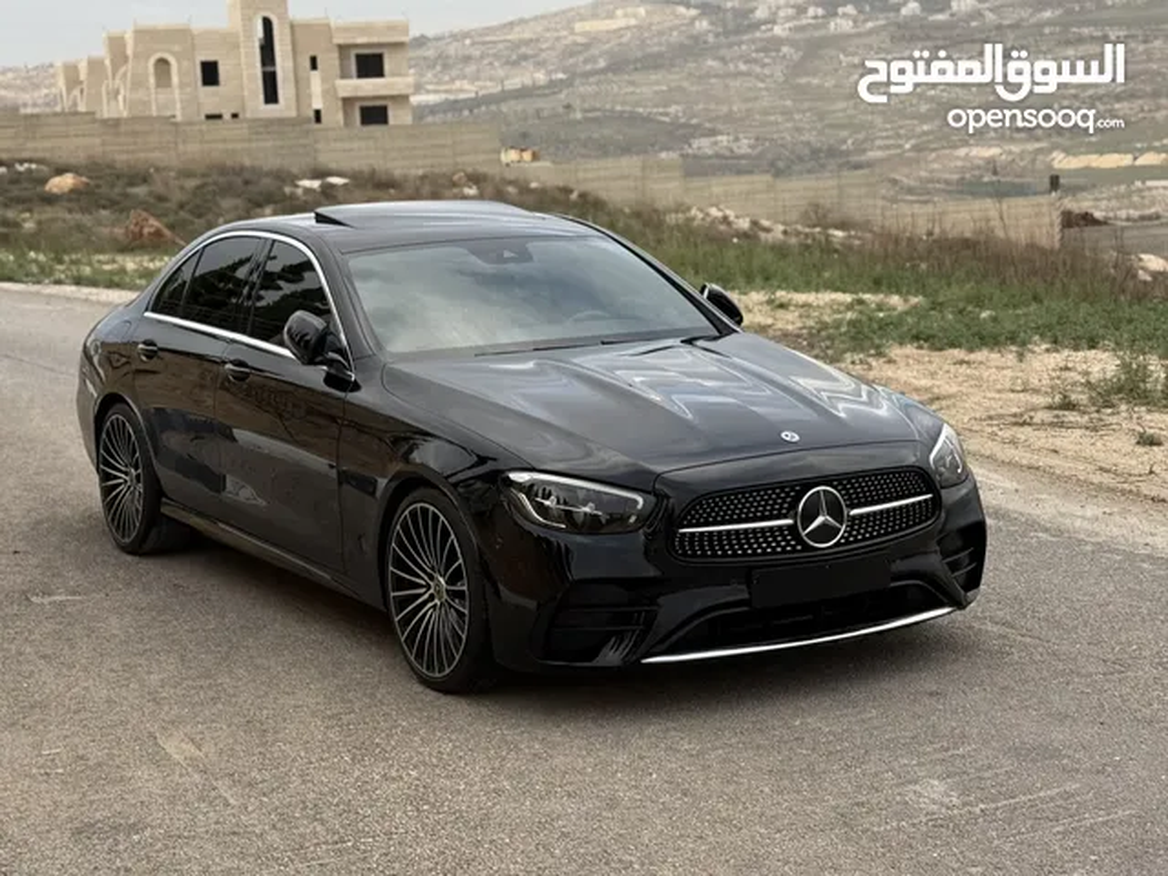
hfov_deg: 39.7
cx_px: 584
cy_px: 438
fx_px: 1620
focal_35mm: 48
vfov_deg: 30.3
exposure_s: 1/641
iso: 80
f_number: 1.78
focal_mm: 6.76
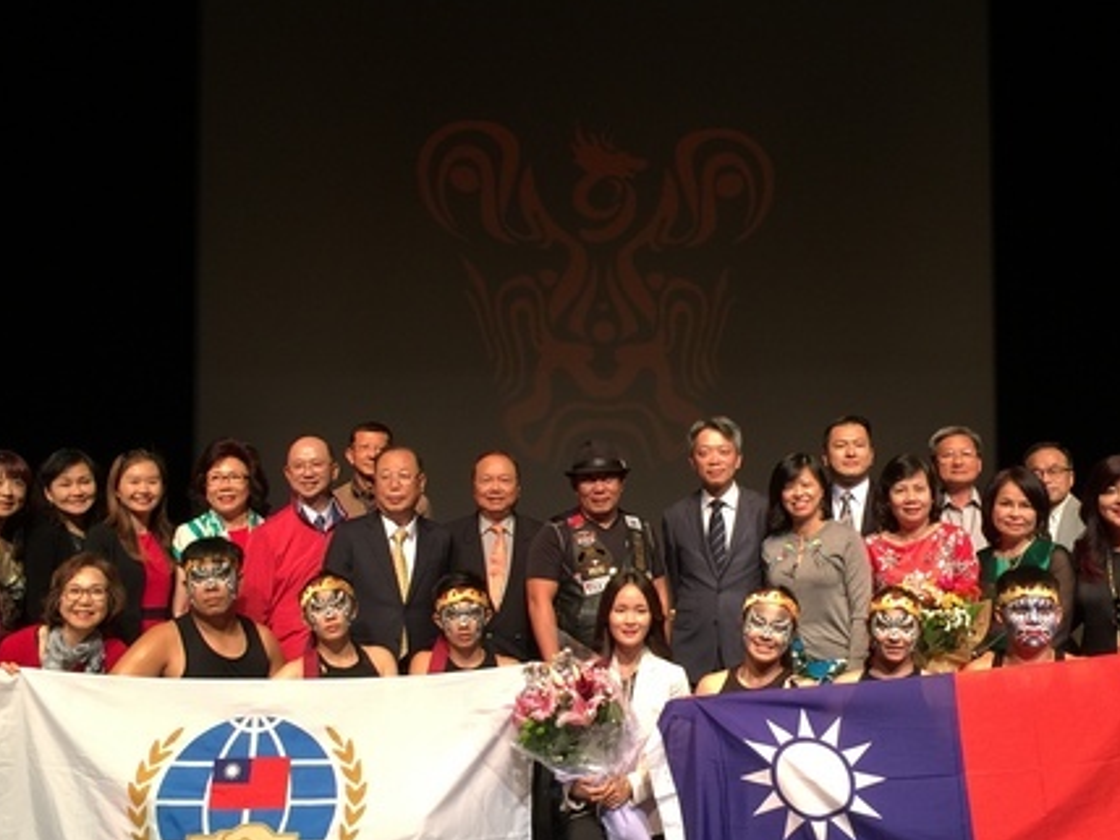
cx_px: 610
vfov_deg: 34.3
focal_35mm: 42
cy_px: 459
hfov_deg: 44.7
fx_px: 1359
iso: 40
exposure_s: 1/15
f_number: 2.2
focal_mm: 4.15
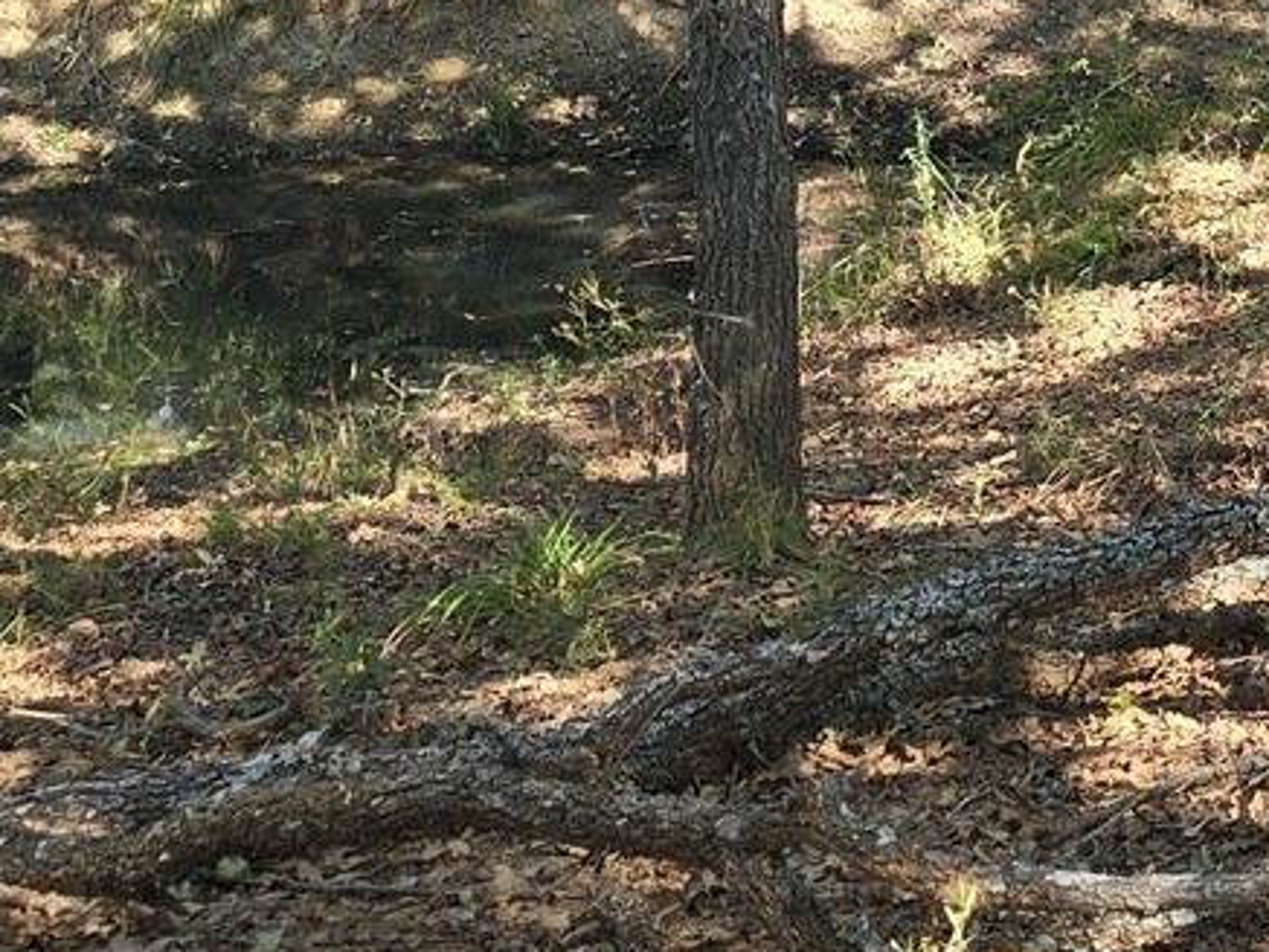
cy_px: -360
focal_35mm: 101
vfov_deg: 14.0
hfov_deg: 18.4
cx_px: 1533
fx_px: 3704
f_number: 1.7
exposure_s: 1/180
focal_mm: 6.3
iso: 20
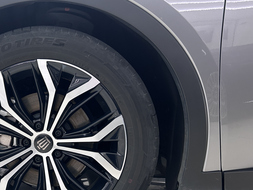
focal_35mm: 46
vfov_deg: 31.1
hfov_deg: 39.8
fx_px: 336
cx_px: 56
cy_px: 135
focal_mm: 5.7
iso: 125
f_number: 1.5
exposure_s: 1/65
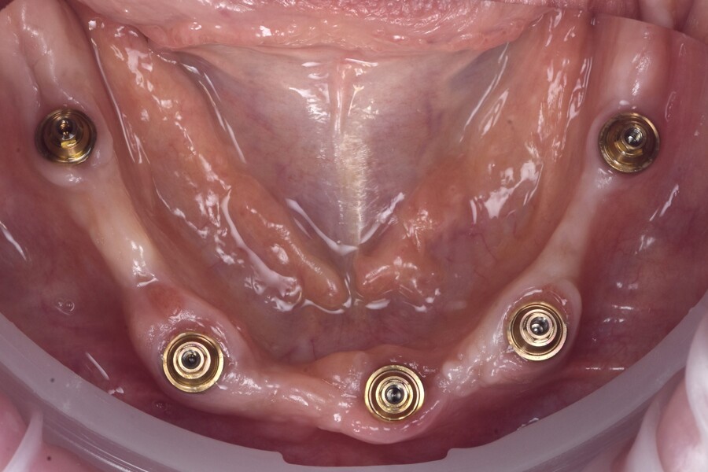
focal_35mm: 158
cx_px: 354
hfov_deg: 13.0
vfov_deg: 8.7
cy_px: 236
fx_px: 3097
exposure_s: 1/200
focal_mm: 105
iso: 200
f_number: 25
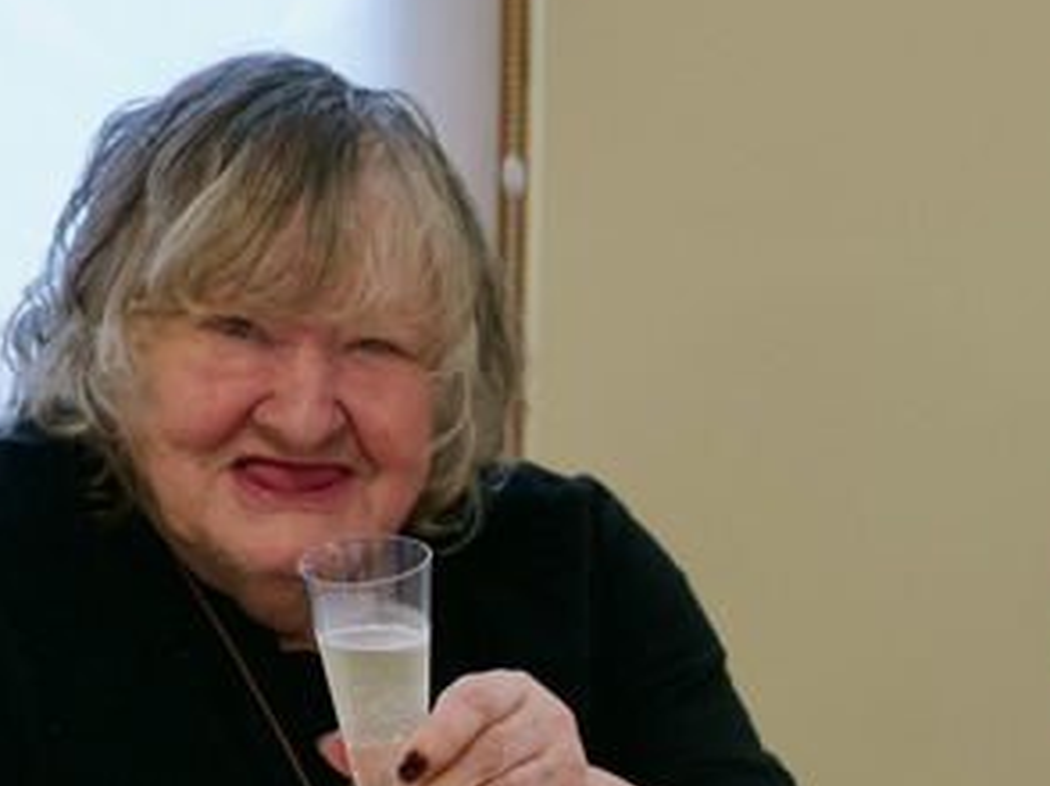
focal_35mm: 176
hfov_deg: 11.1
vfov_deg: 8.4
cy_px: 800
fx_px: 5334
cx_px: 1218
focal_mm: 70
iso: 400
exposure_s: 1/80
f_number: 2.8
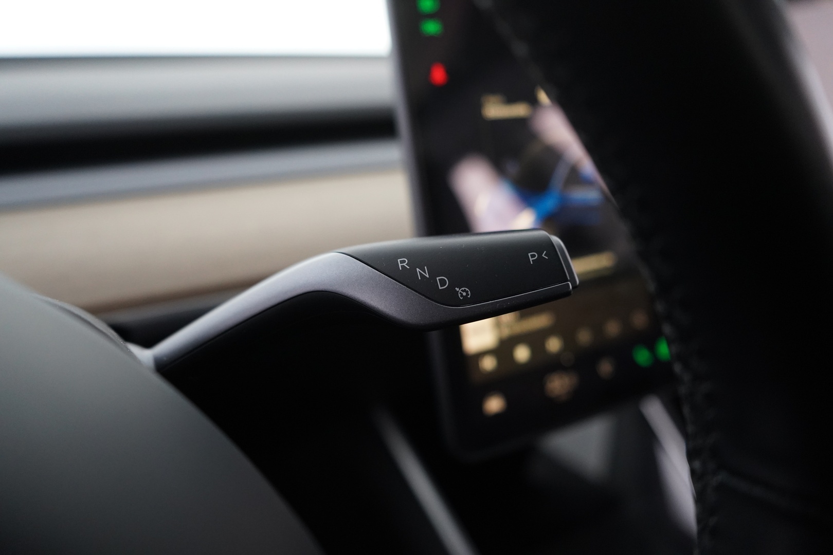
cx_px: 416
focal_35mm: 28
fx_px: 648
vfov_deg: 46.4
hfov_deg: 65.5
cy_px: 278
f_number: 3.5
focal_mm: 28
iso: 4000
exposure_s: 1/60
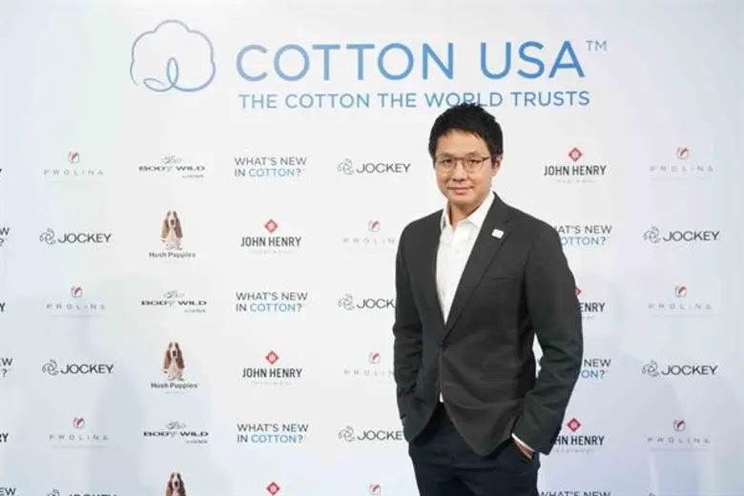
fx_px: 847
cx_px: 372
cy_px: 248
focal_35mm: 41
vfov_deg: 32.6
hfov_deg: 47.4
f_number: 4
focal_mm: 41
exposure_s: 1/200
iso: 1600
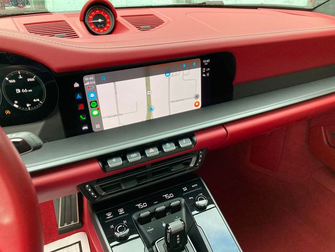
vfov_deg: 49.7
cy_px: 126
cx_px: 168
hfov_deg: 63.4
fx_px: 271
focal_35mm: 28
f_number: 1.8
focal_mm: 3.99
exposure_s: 1/121
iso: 64
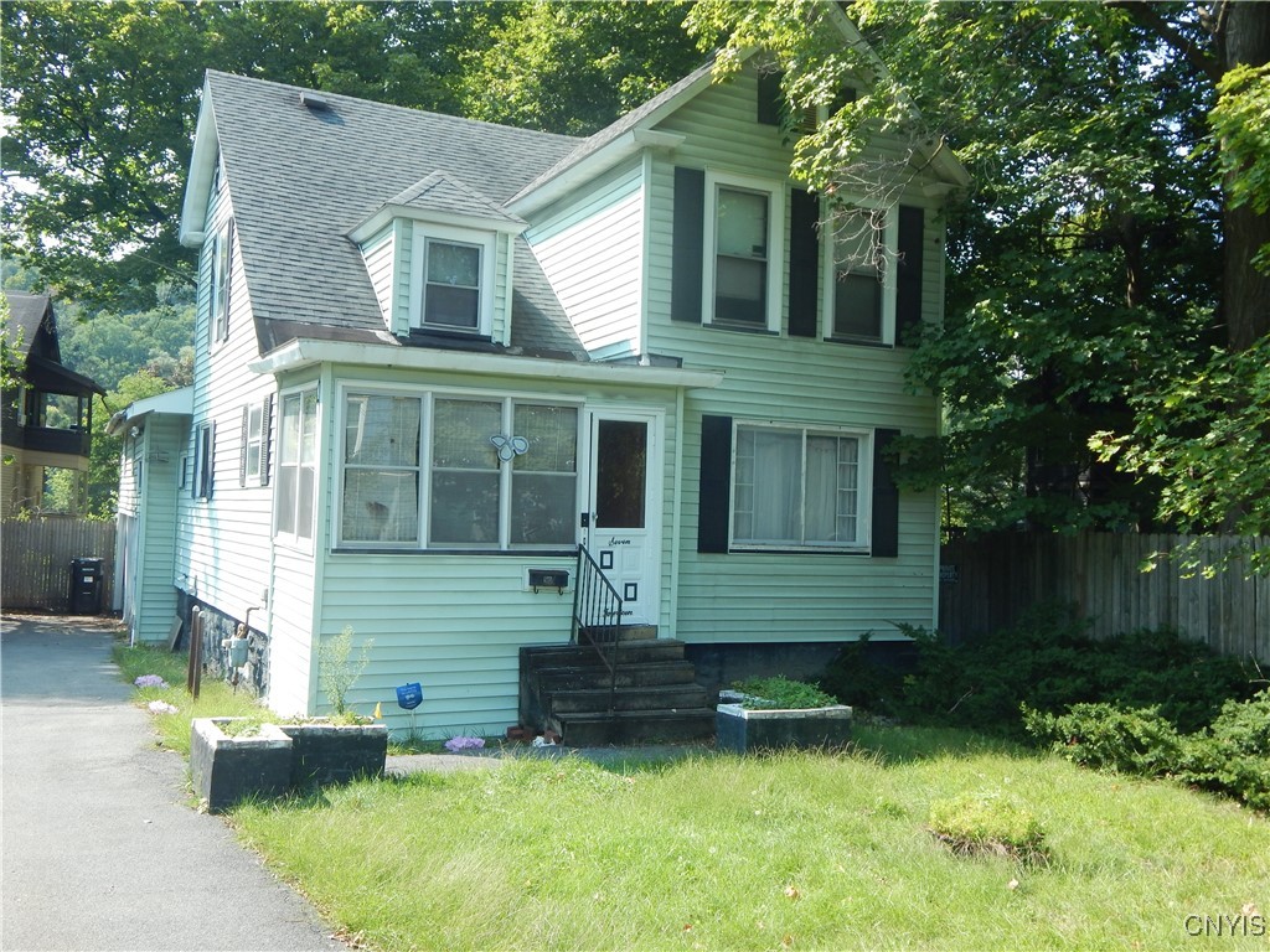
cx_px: 635
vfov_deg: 41.8
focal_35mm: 34
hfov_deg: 54.0
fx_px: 1247
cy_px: 476
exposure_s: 1/400
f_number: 3.3
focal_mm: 6.1
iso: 125
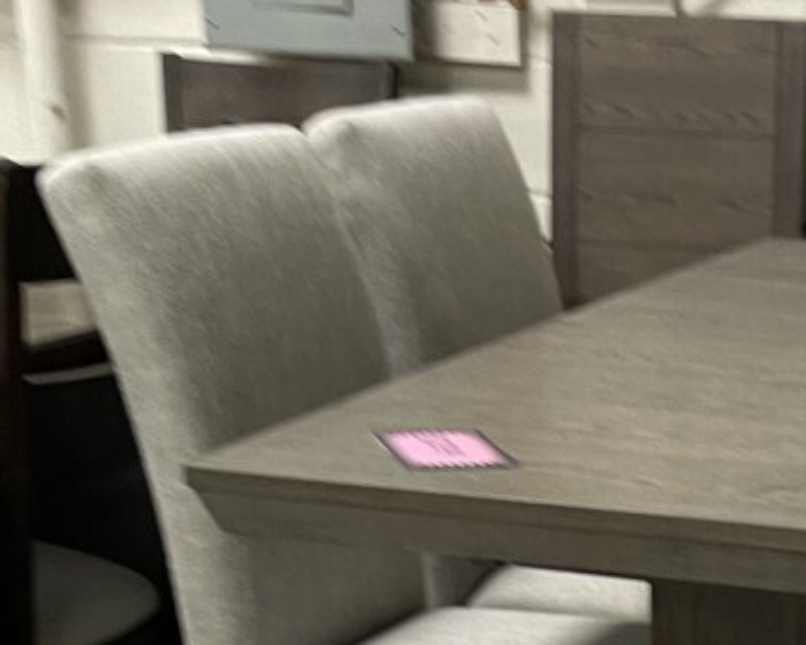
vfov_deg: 13.7
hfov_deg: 20.1
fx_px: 2170
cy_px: 1378
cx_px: 896
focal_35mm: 91
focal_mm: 5.1
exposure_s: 1/60
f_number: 1.6
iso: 100
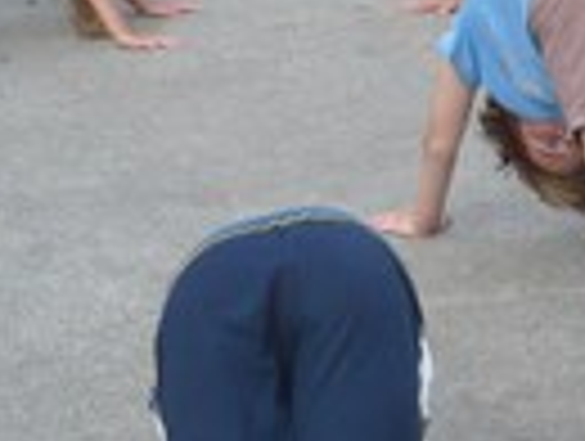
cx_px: 760
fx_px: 2726
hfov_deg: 11.9
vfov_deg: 9.2
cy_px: 176
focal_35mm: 161
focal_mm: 5.8
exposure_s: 1/160
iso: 100
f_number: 2.8
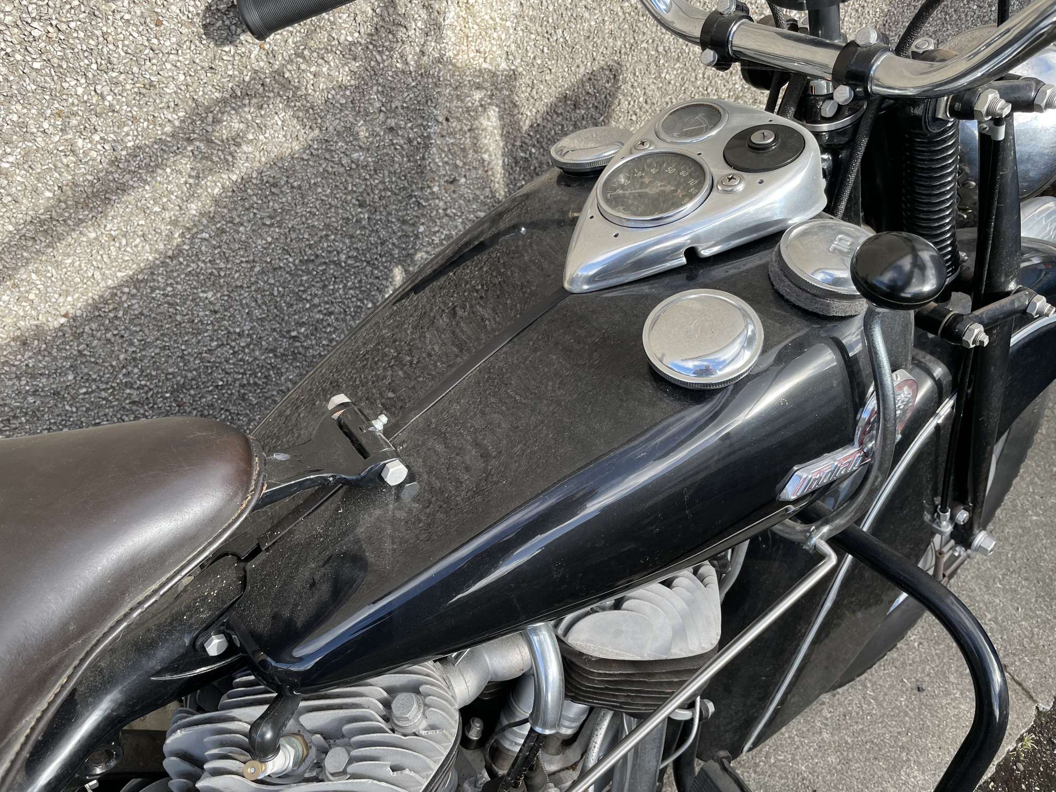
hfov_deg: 67.3
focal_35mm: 26
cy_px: 396
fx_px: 793
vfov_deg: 53.1
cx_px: 528
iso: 32
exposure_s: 1/575
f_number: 1.6
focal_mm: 4.2
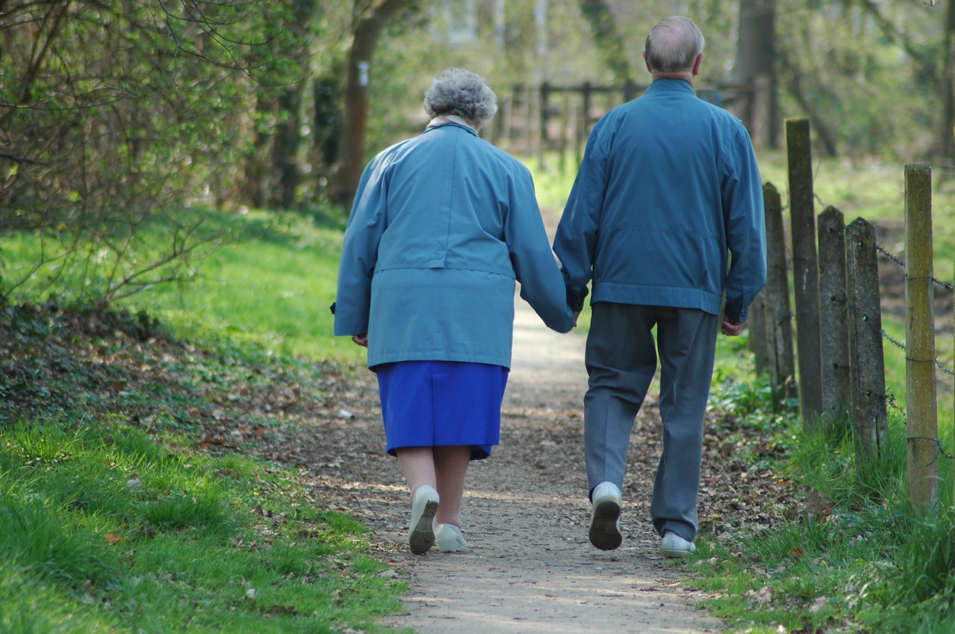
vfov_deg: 4.2
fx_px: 8745
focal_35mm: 330
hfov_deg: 6.3
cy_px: 317
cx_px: 478
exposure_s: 1/200
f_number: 5
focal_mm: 220
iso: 200
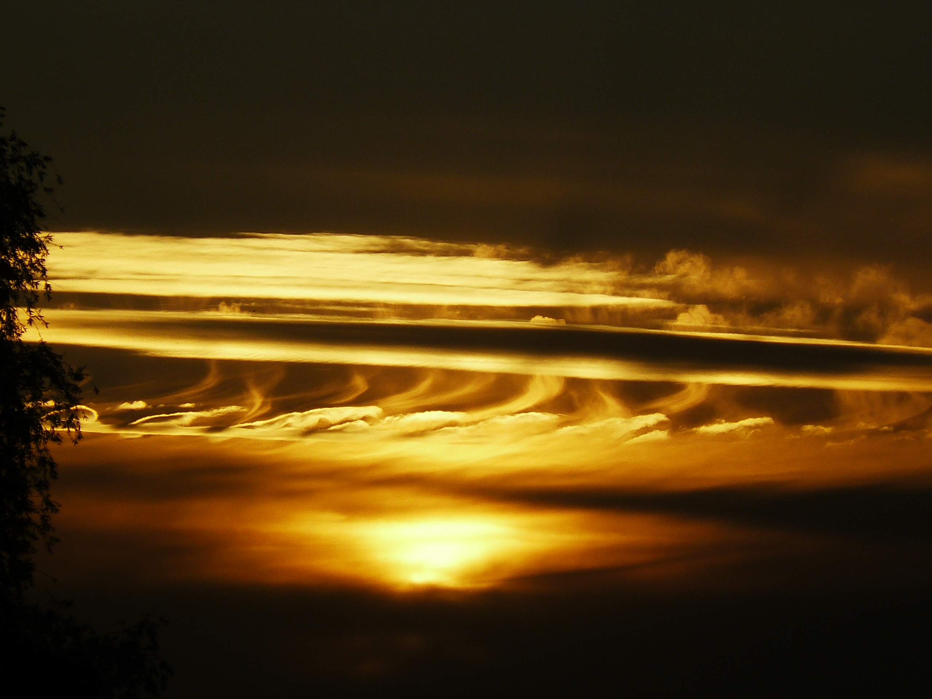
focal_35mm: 456
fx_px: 12277
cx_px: 466
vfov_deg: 3.3
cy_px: 350
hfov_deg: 4.3
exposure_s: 1/1000
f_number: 8
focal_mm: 63.3
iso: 100
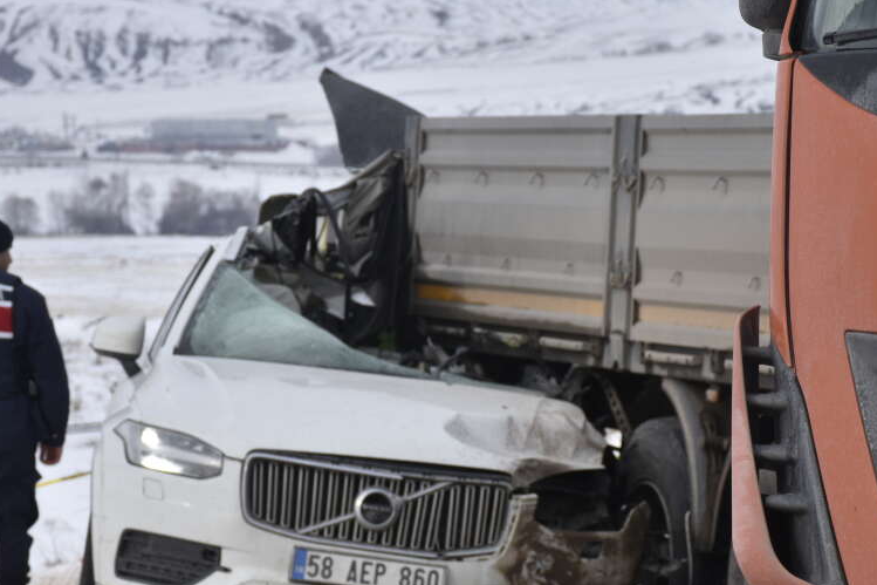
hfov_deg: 10.0
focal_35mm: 205
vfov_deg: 6.7
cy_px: 488
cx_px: 574
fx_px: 4993
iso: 160
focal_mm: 80
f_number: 8
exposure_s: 1/500
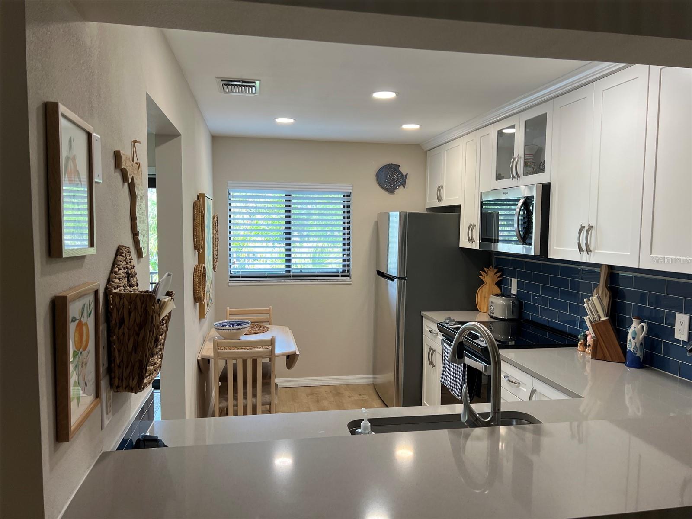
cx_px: 346
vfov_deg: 53.1
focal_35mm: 26
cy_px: 260
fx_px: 520
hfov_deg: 67.3
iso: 80
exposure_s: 1/120
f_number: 1.5
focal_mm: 5.7
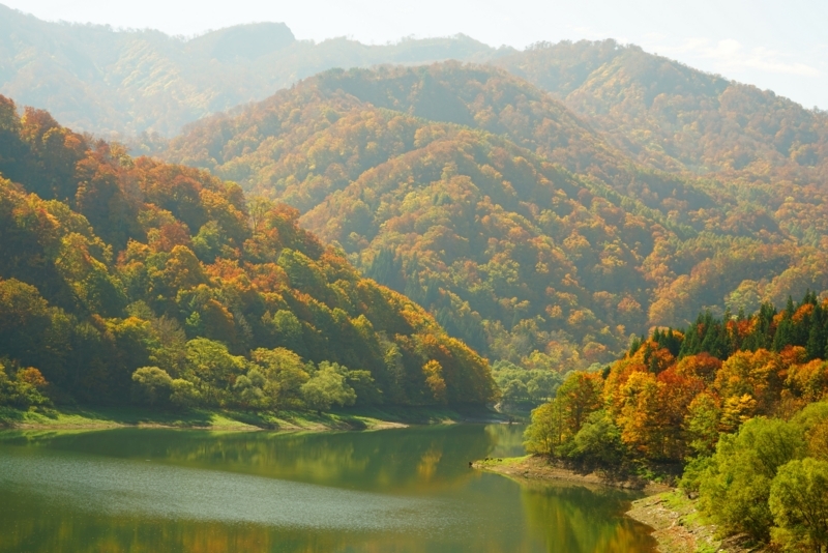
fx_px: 1795
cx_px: 414
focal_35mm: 78
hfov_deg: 26.0
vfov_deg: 17.5
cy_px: 276
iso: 100
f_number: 6.3
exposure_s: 1/100
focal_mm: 78
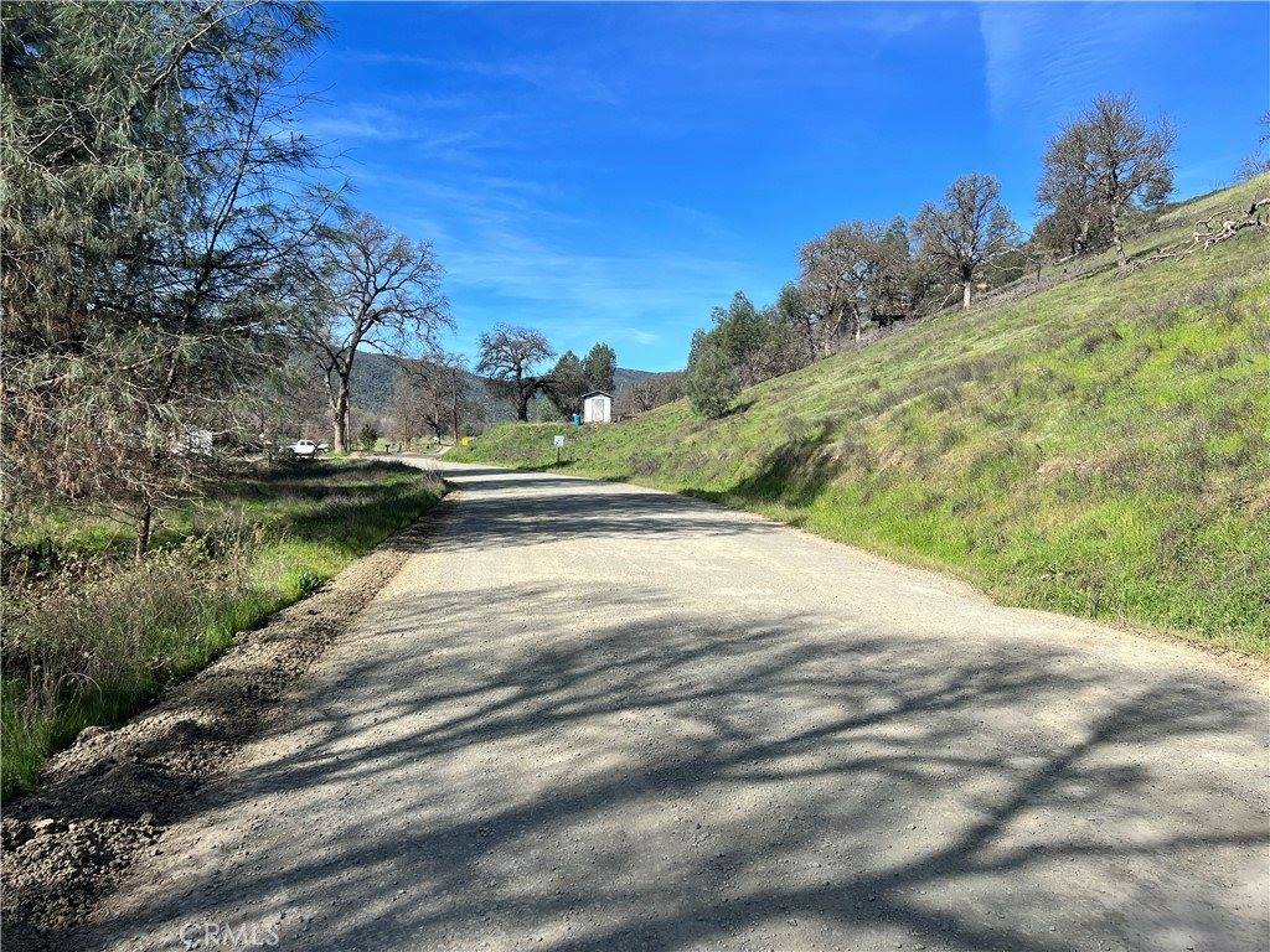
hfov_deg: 67.3
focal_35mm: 26
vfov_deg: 53.1
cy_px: 476
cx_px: 635
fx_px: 954
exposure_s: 1/3704
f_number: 1.5
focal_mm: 5.7
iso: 50
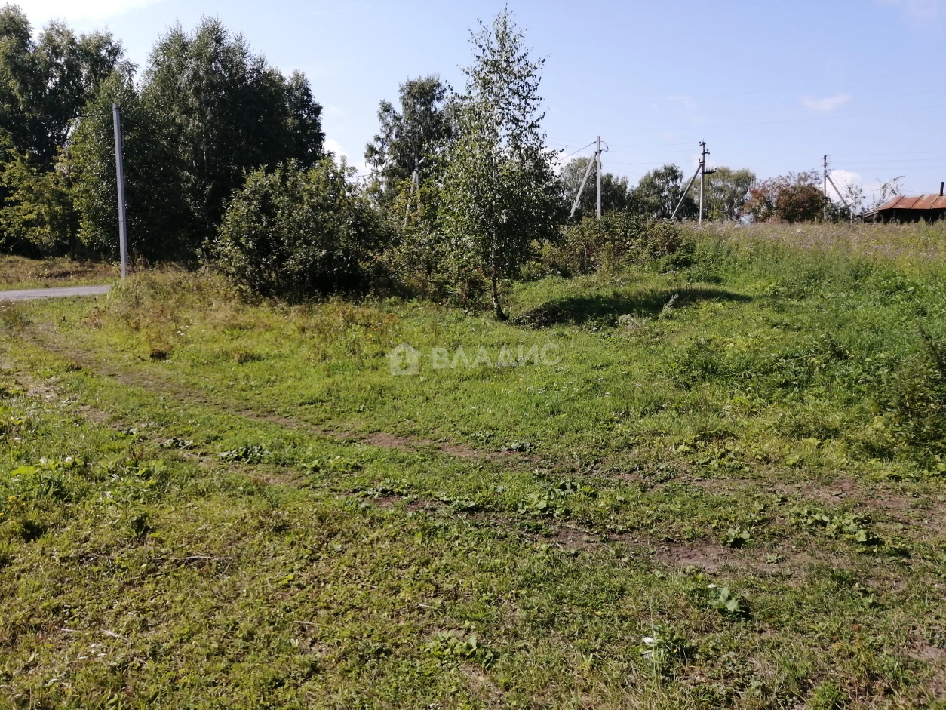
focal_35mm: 26
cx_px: 473
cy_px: 355
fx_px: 711
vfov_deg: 53.1
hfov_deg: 67.3
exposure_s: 1/1101
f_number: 1.8
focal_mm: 3.62
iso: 50
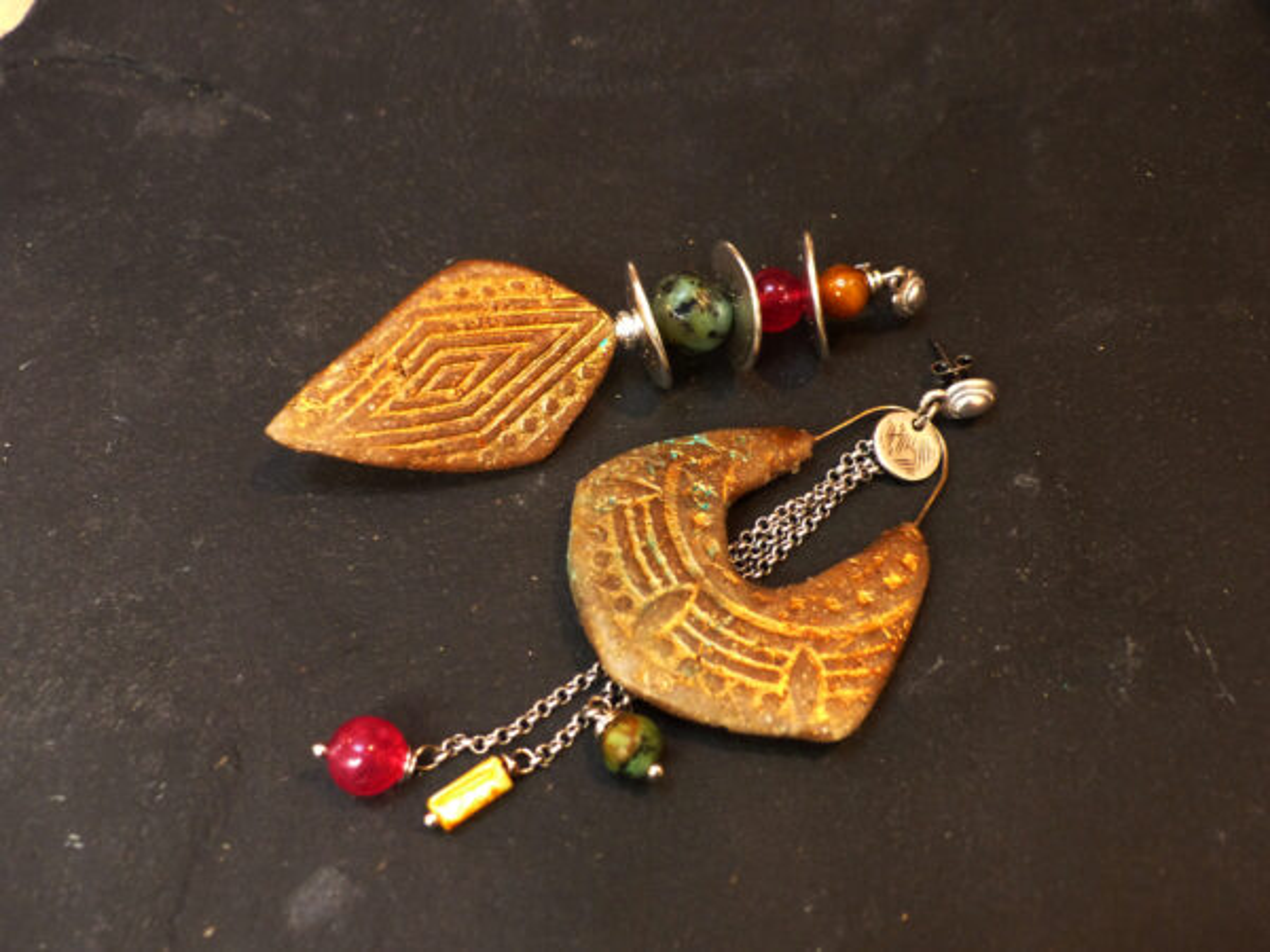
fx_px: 1284
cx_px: 635
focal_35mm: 35
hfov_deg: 52.6
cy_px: 476
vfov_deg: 40.7
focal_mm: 6.3
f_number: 2.8
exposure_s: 1/30
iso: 400
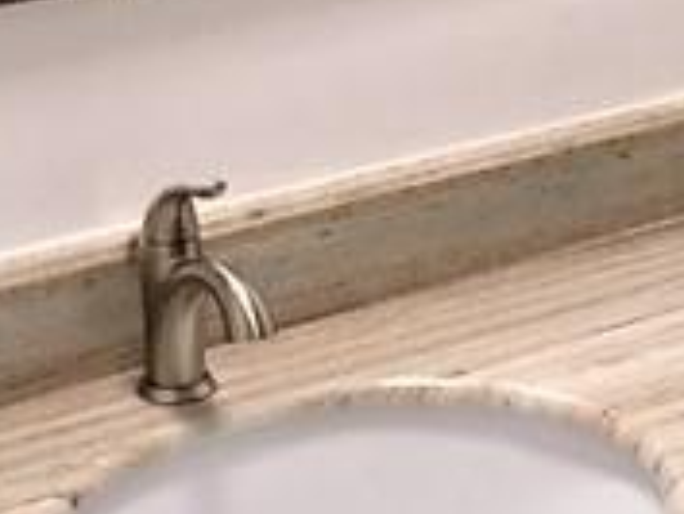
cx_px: 386
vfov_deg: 13.7
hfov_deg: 18.7
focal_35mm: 105
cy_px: -89
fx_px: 2076
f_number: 2.2
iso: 80
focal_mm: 4.15
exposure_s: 1/30
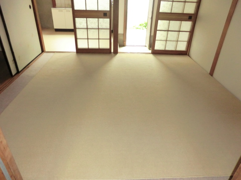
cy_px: 90
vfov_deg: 56.8
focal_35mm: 24
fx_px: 167
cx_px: 120
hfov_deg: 71.6
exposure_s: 1/20
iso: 400
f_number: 3.2
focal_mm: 4.3
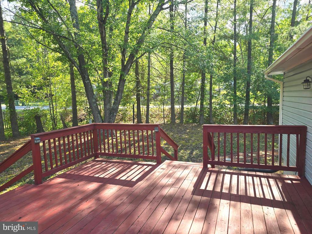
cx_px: 156
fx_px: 207
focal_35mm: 23
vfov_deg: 58.9
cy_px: 117
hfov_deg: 73.9
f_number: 1.7
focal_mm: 6.3
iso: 20
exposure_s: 1/180
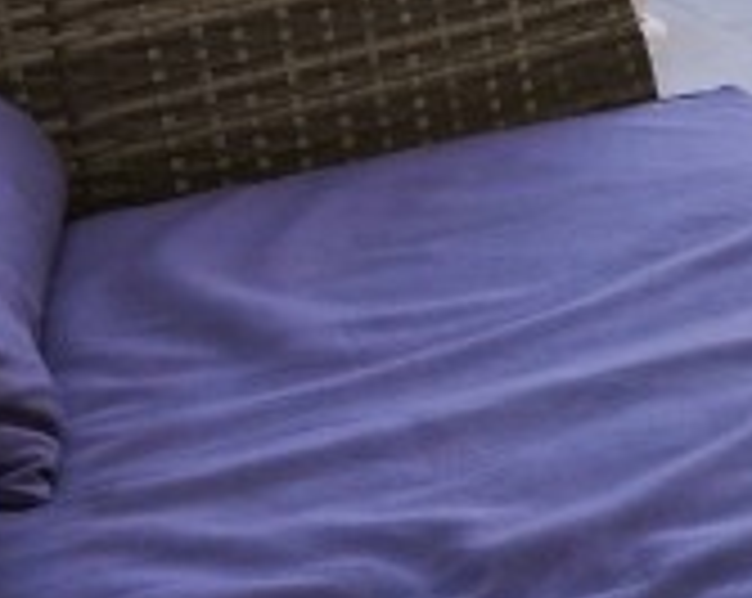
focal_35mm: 98
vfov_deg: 14.6
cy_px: -283
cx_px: 1729
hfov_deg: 14.3
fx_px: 2177
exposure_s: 1/100
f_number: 8
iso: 125
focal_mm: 17
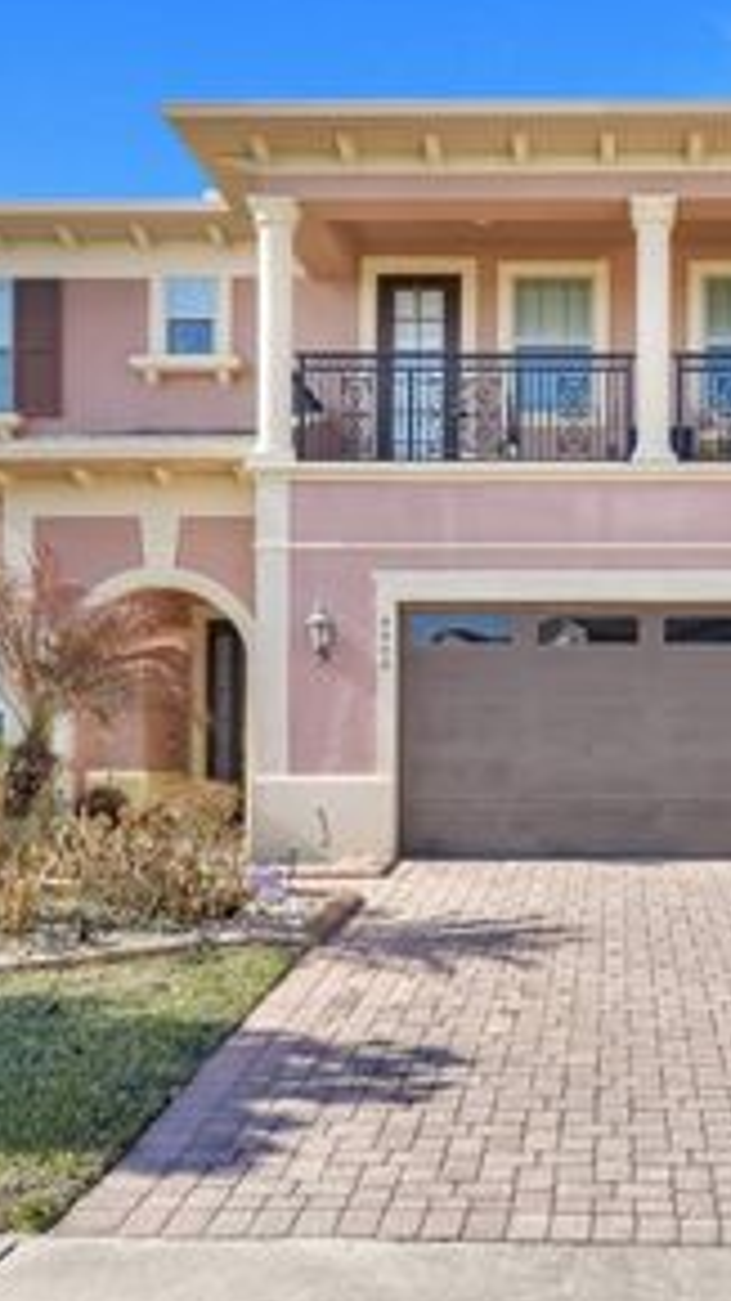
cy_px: 646
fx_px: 1341
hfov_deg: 29.7
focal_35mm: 39
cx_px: 601
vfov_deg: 51.7
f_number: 9
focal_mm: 21.5
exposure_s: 1/30
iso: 400
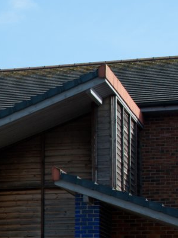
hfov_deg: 8.8
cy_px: 247
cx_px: -202
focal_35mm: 158
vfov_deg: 12.3
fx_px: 1084
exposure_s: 1/320
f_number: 9
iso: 200
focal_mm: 32
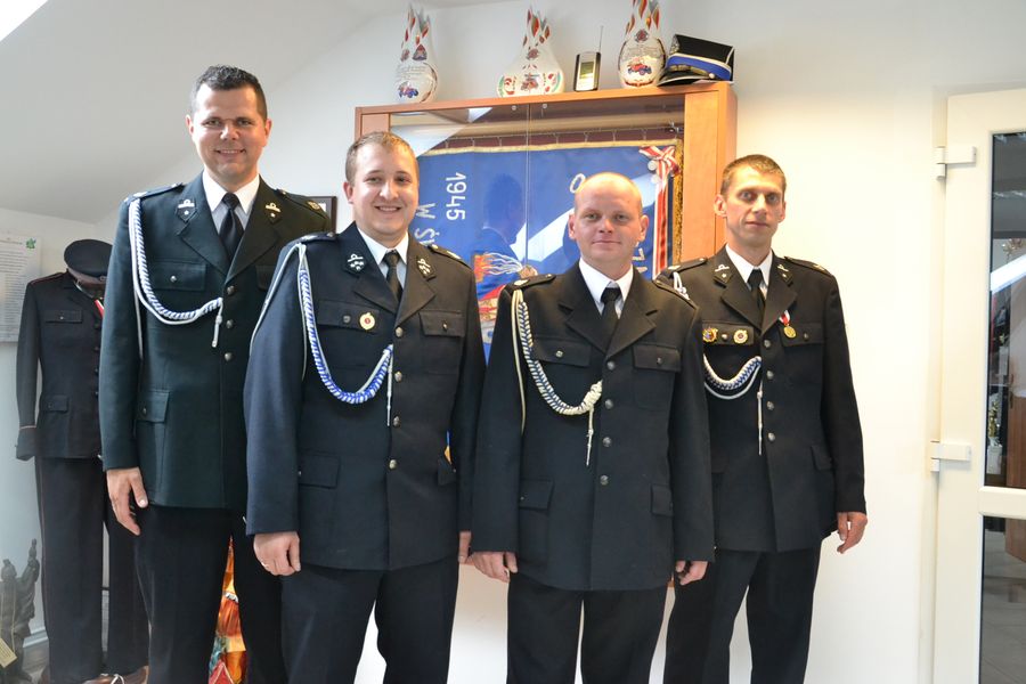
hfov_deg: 57.2
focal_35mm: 33
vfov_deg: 40.0
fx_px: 940
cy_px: 342
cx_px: 513
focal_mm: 22
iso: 3200
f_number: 3.8
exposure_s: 1/125
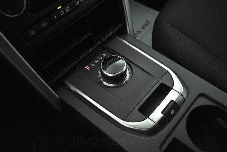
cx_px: 114
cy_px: 76
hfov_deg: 57.2
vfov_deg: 40.0
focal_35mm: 33
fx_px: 208
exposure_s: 1/125
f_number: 3.8
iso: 1600
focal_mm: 22
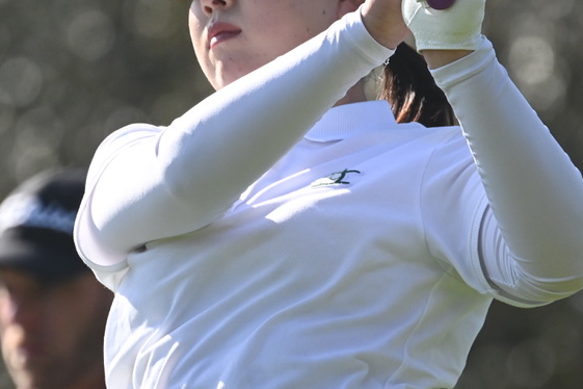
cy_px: 158
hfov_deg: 1.8
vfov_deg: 1.2
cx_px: 285
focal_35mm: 1162
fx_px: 18816
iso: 900
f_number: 5.6
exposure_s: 1/3200
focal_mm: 400
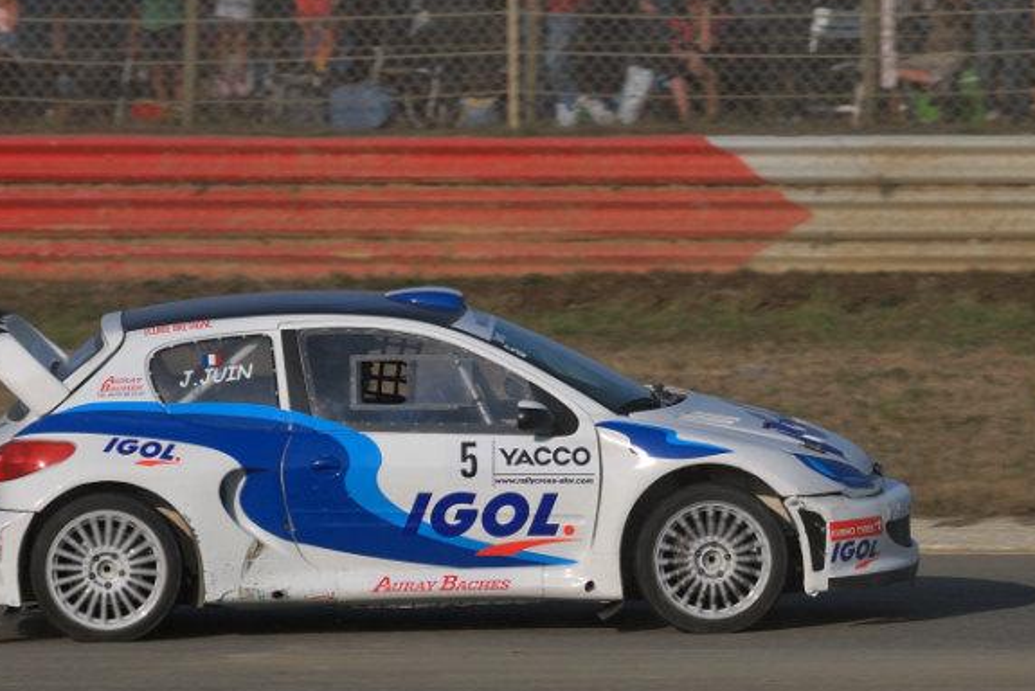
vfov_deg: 1.8
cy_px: 380
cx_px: 455
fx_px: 22464
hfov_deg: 2.6
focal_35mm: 781
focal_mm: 300
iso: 200
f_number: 7.1
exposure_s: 1/800
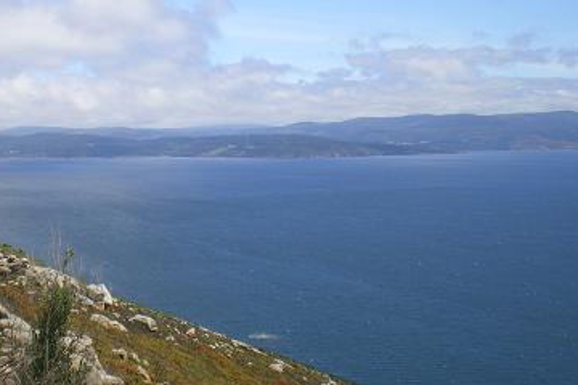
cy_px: 189
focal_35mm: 58
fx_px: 931
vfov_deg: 23.4
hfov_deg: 34.1
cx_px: 177
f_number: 4.6
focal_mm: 6.3
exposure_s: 1/400
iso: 64
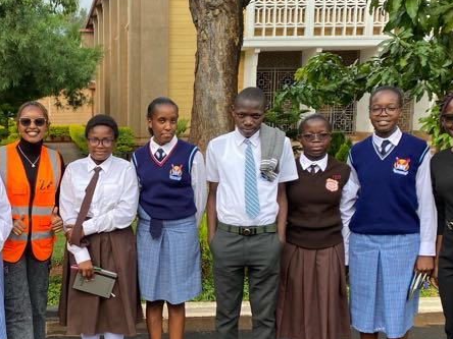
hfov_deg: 37.7
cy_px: 229
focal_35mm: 49
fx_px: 641
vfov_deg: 29.5
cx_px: 98
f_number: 1.8
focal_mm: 4.25
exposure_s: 1/456
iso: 32
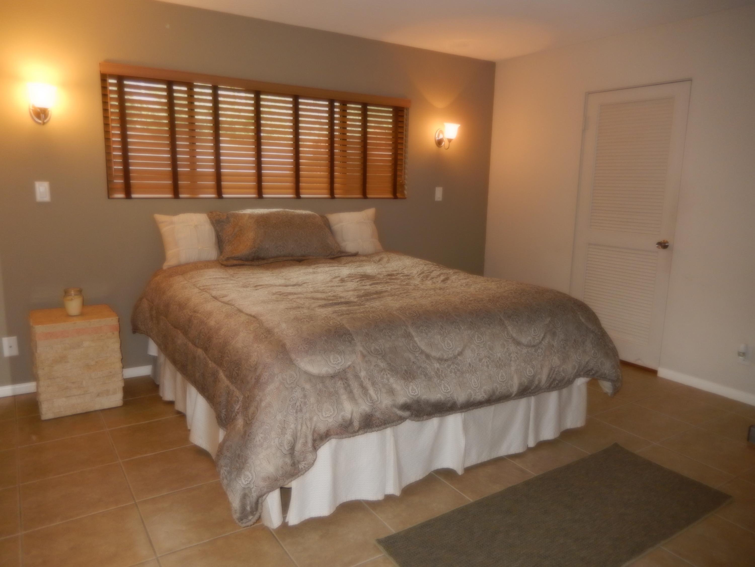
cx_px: 378
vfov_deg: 54.9
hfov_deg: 69.4
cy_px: 284
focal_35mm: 25
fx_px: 545
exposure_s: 1/30
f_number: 3.4
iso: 200
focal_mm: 4.5
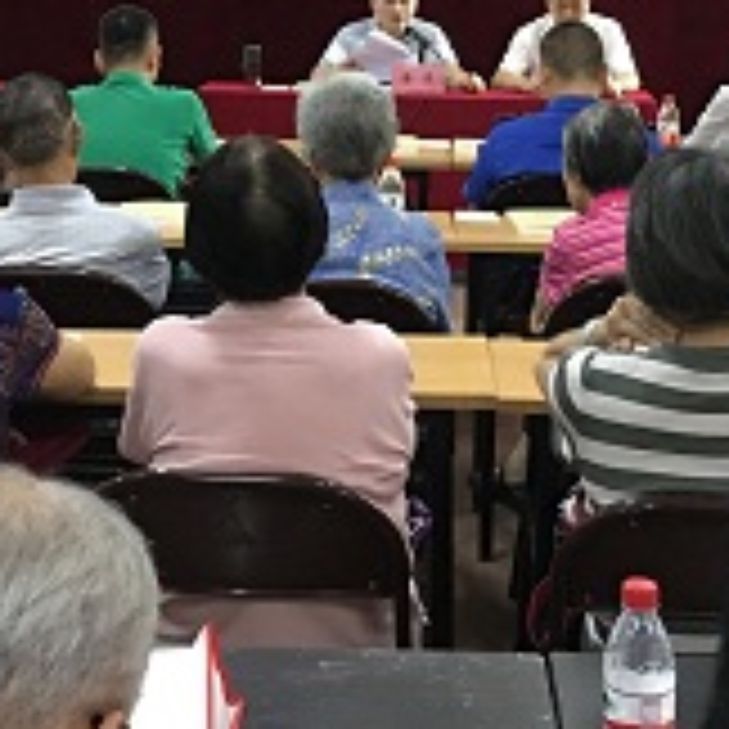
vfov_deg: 20.7
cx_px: 338
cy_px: -101
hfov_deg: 21.9
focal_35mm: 79
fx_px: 1882
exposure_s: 1/8
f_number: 2.2
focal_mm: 4.15
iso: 125
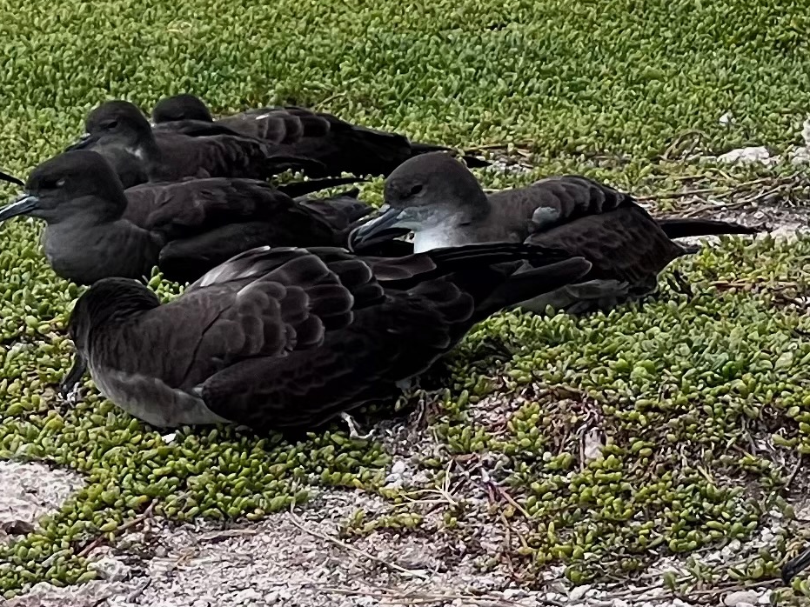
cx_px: 647
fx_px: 3112
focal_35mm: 133
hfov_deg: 14.7
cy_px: 363
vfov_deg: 11.1
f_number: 2.8
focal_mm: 9
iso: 32
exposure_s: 1/821
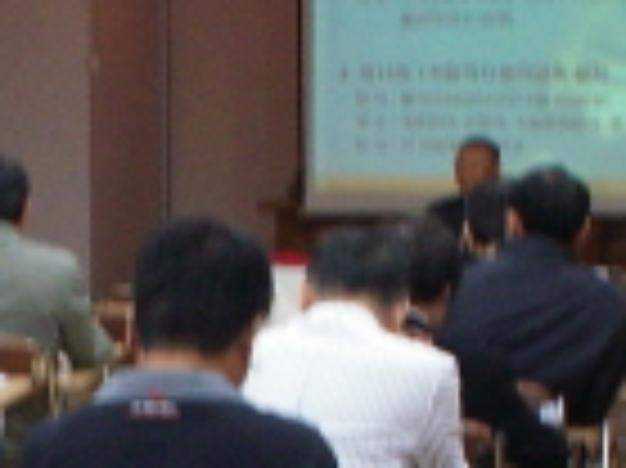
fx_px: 2403
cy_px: 434
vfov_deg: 11.1
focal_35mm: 133
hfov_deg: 14.6
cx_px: 23
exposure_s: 1/30
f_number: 2.9
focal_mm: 5.8
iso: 200
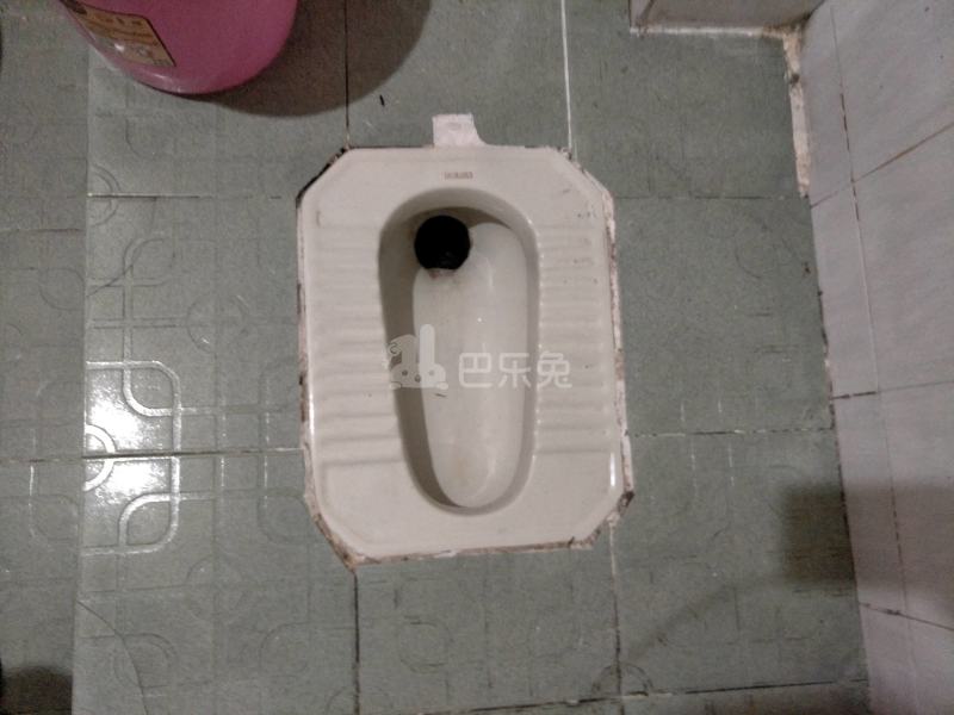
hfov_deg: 76.4
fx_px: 606
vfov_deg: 61.1
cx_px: 477
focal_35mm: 22
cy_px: 358
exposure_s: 1/14.3
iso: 522
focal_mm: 3.79
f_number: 2
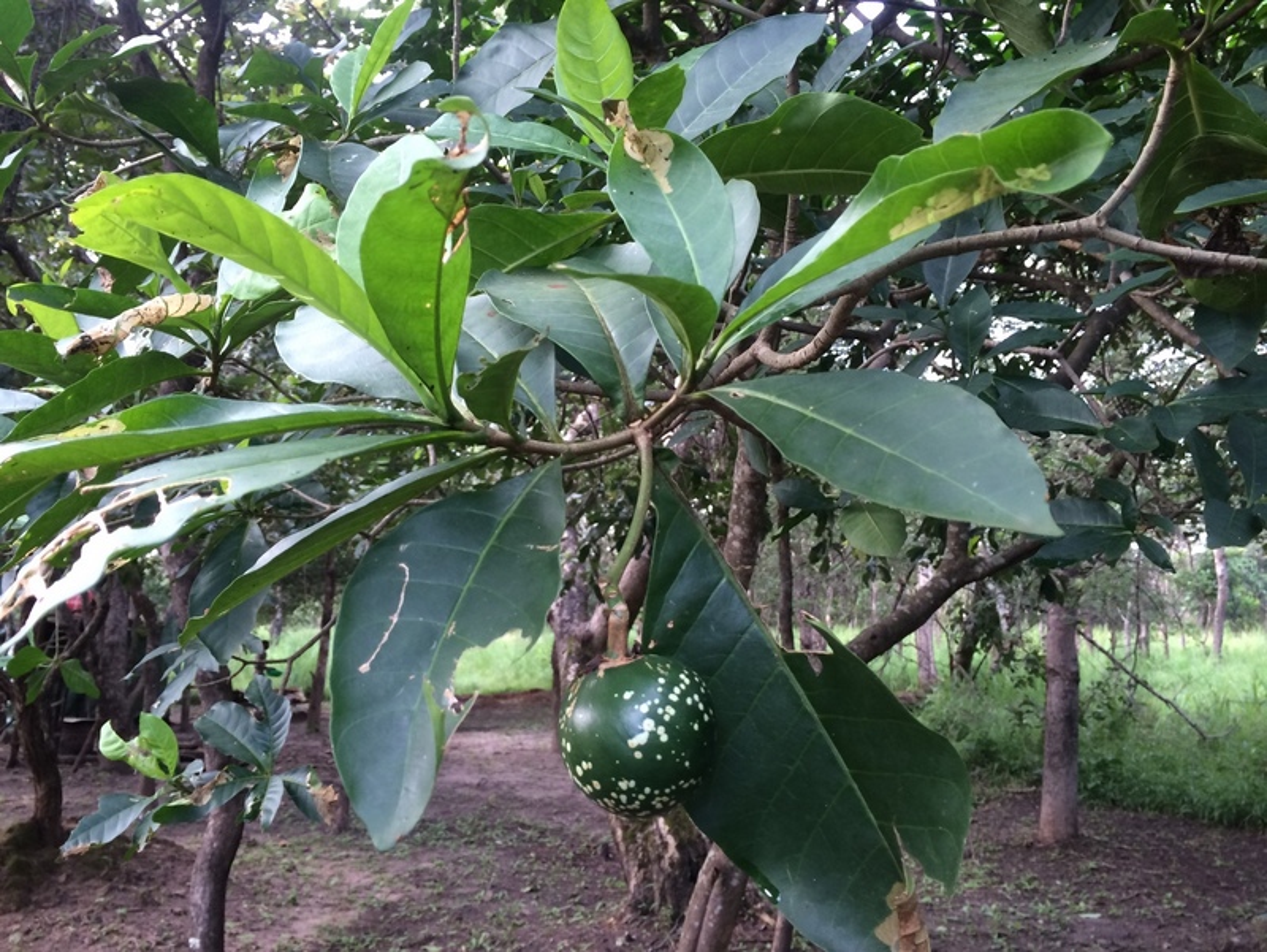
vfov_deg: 48.3
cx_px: 634
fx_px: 1062
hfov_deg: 61.6
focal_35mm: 29
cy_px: 476
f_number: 2.2
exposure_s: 1/33
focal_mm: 4.15
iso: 100
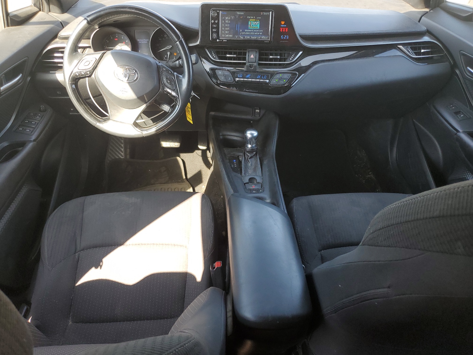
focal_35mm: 26
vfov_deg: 53.1
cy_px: 178
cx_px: 236
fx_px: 355
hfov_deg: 67.3
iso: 50
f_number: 1.5
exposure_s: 1/141
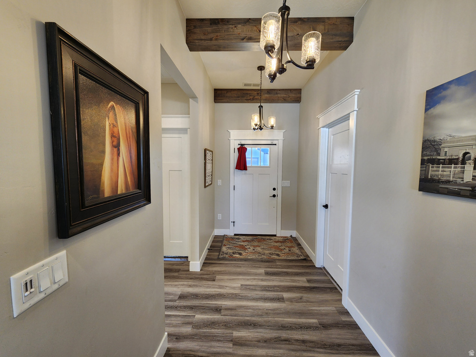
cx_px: 238
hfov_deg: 106.2
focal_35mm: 13
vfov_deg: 89.9
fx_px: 179
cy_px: 178
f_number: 2.2
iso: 160
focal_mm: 2.2
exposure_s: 1/60
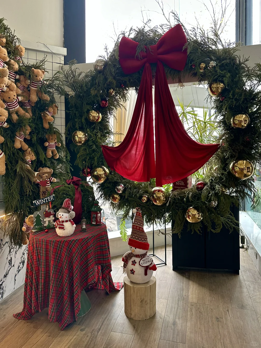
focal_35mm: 24
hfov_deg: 56.8
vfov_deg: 71.6
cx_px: 130
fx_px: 241
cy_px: 174
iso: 160
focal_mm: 6.86
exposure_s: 1/121
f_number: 1.78
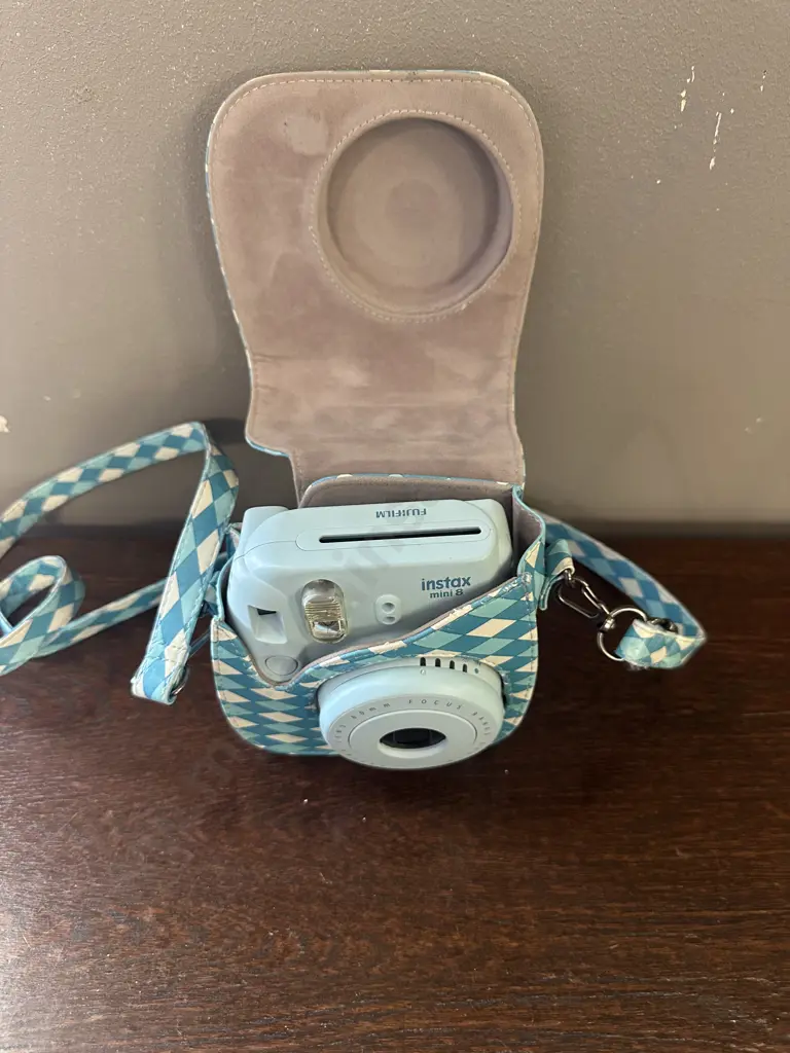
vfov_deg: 71.6
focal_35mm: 24
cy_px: 526
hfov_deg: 56.8
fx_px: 730
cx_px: 395
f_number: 1.78
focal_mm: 6.86
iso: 320
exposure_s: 1/50
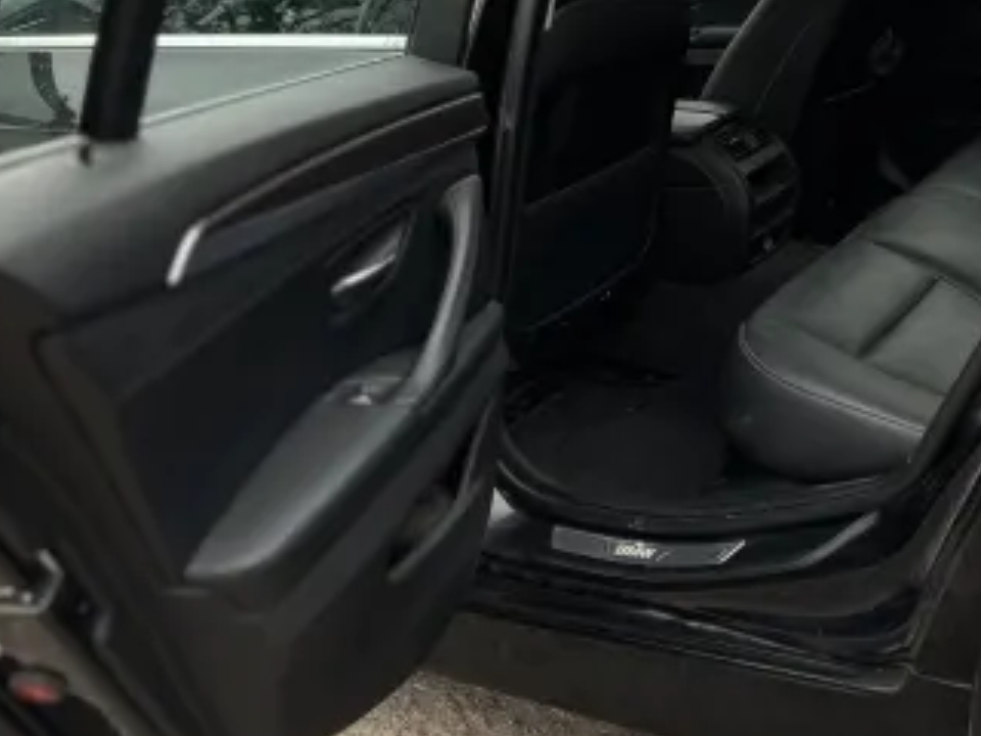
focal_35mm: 48
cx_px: 837
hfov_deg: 37.6
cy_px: 95
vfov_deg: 29.2
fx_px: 1360
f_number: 1.78
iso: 80
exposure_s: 1/123
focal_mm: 6.86
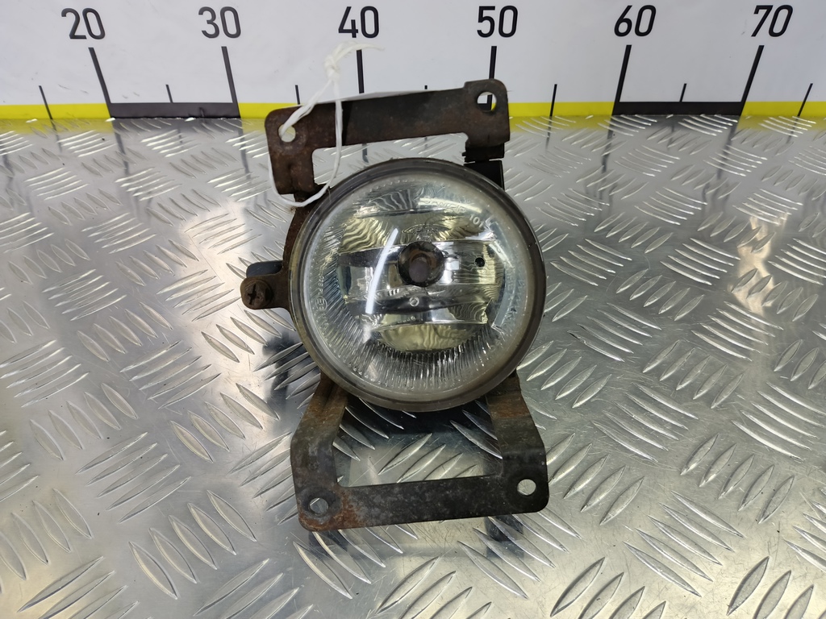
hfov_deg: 73.9
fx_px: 549
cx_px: 413
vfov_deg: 58.9
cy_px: 310
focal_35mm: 23
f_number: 1.6
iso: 118
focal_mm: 4.11
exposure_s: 1/50
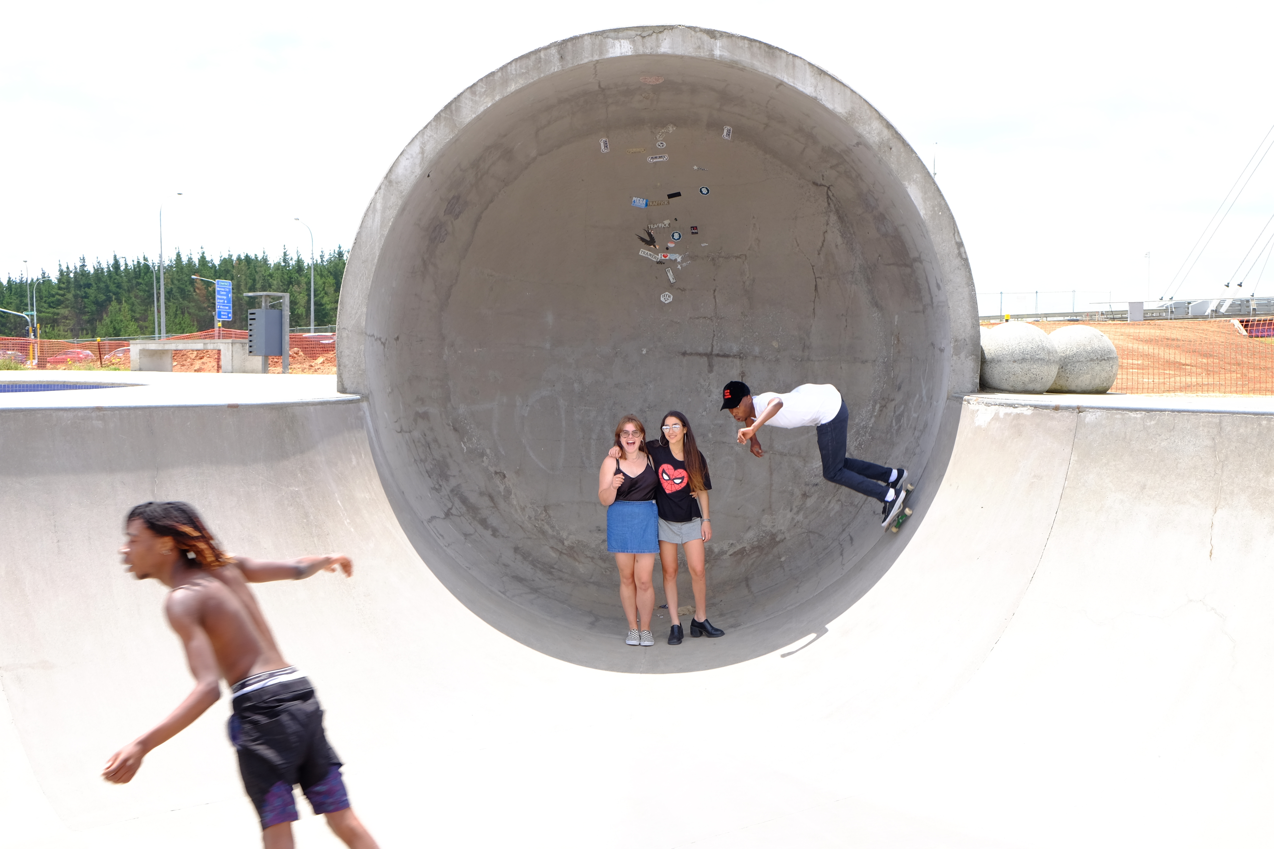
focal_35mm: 36
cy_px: 424
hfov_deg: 53.1
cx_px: 637
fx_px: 1274
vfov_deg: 36.9
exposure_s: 1/280
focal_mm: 24.3
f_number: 5.6
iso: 200
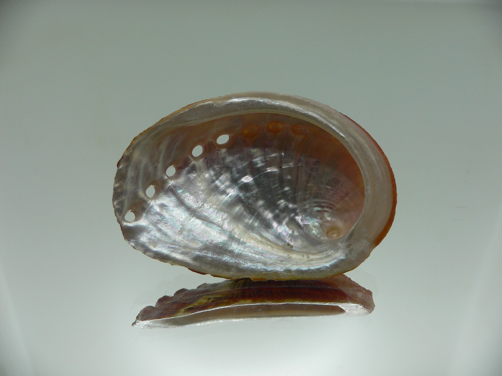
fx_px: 508
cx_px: 251
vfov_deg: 40.7
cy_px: 188
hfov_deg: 52.6
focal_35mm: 35
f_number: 2.8
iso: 80
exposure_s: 1/100
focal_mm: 4.6
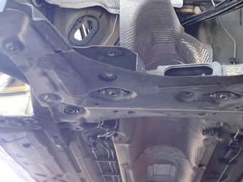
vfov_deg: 26.9
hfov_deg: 35.0
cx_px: 172
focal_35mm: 54
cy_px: 57
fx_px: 379
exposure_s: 1/30
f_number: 2.3
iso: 250
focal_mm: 5.4
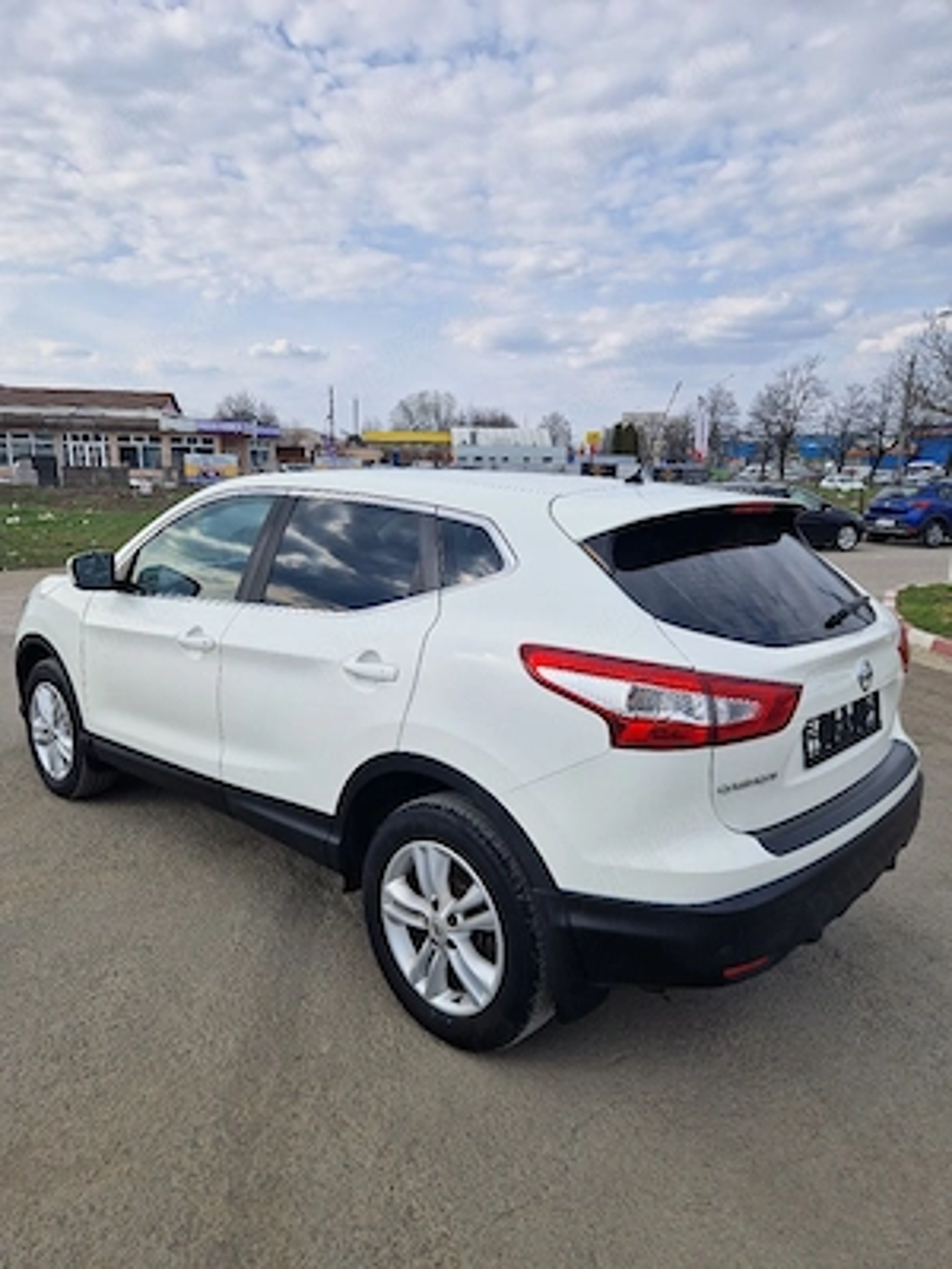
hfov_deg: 58.9
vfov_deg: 73.9
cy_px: 634
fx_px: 843
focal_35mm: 23
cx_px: 476
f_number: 1.8
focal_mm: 5.4
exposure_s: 1/1429
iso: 50
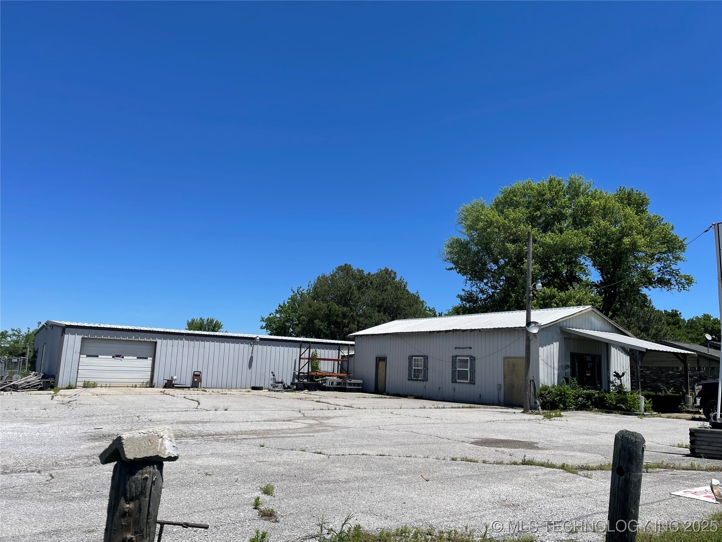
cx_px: 361
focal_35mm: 25
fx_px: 521
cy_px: 271
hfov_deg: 69.4
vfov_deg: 54.9
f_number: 1.6
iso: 32
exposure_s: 1/4525
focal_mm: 5.1
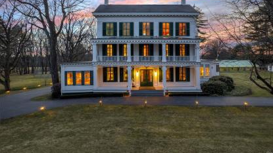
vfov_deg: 45.6
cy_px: 58
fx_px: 181
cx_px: 147
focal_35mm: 25
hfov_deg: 74.0
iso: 100
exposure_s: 1/20
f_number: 2.8
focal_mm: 8.38
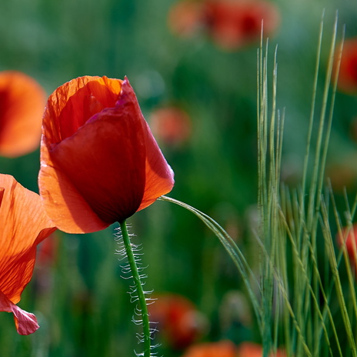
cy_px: 241
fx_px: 1832
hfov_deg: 10.9
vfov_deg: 11.1
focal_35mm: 157
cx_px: -75
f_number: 5.6
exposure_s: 1/250
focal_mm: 70
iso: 200
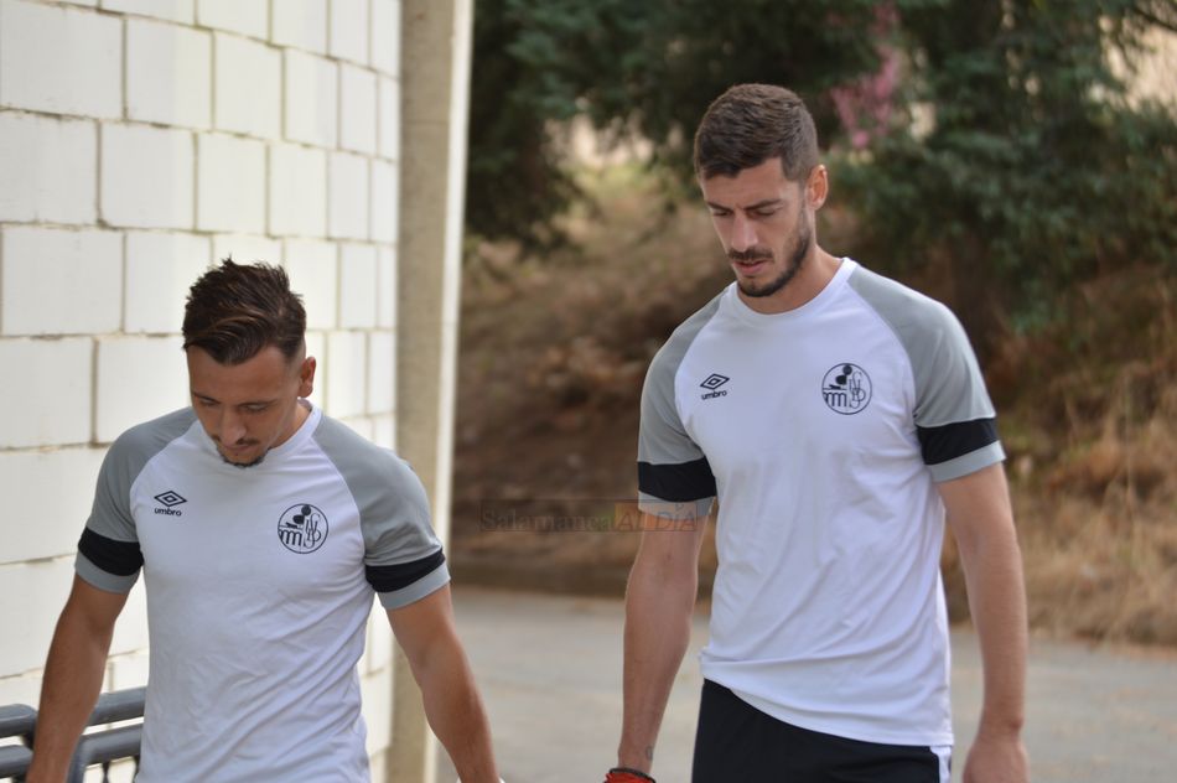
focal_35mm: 202
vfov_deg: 6.8
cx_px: 588
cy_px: 392
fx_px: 6616
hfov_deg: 10.2
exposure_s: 1/125
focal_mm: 135
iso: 100
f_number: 4.5
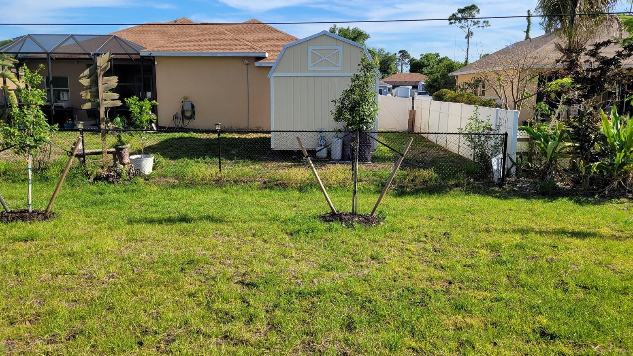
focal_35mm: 29
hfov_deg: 66.1
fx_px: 487
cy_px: 160
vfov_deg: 40.1
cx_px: 312
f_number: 1.8
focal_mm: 5.4
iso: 40
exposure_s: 1/1994
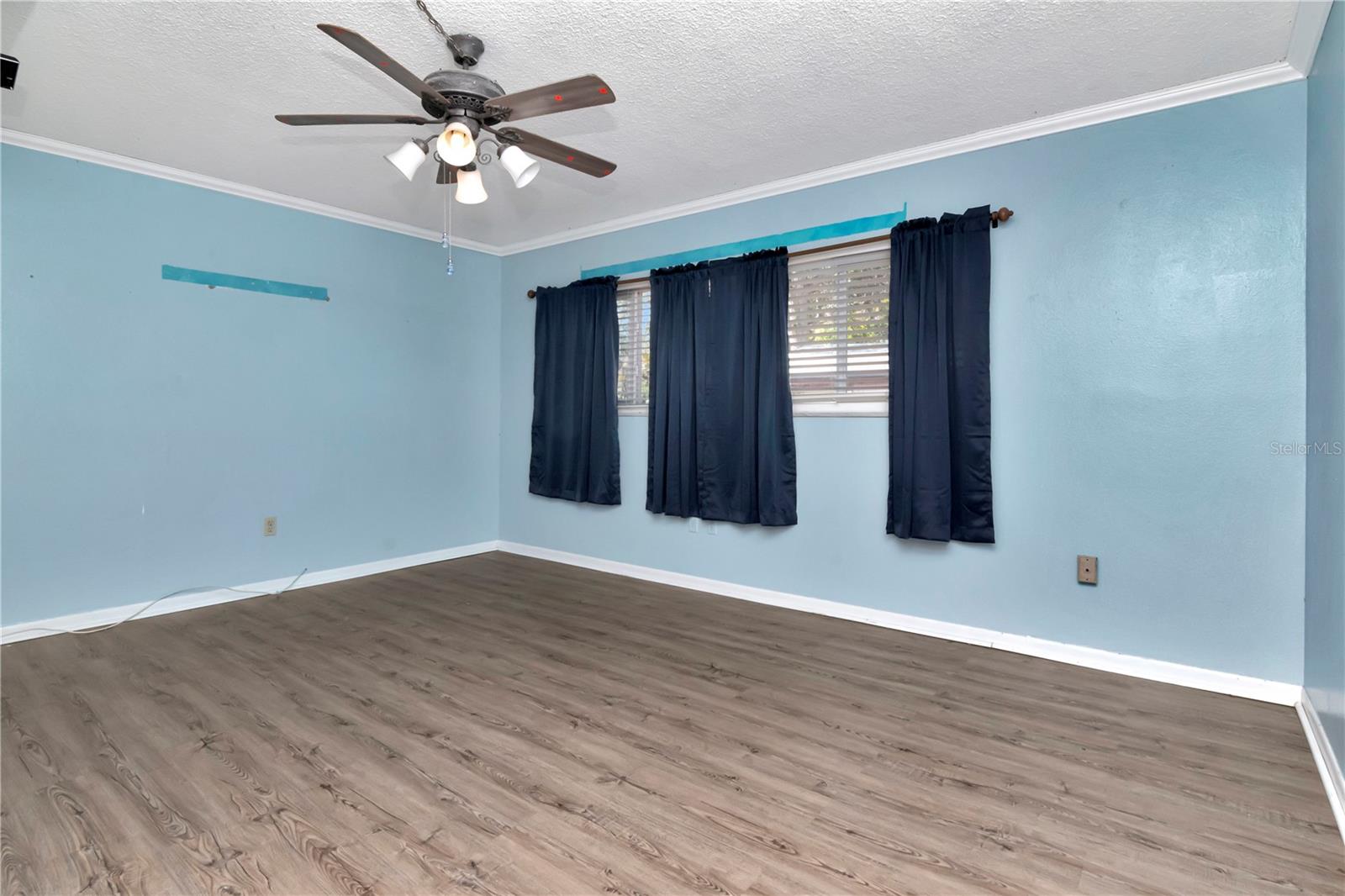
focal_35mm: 16
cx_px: 672
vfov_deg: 72.0
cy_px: 448
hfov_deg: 95.0
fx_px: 616
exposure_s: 1/125
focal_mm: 11
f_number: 14
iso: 800
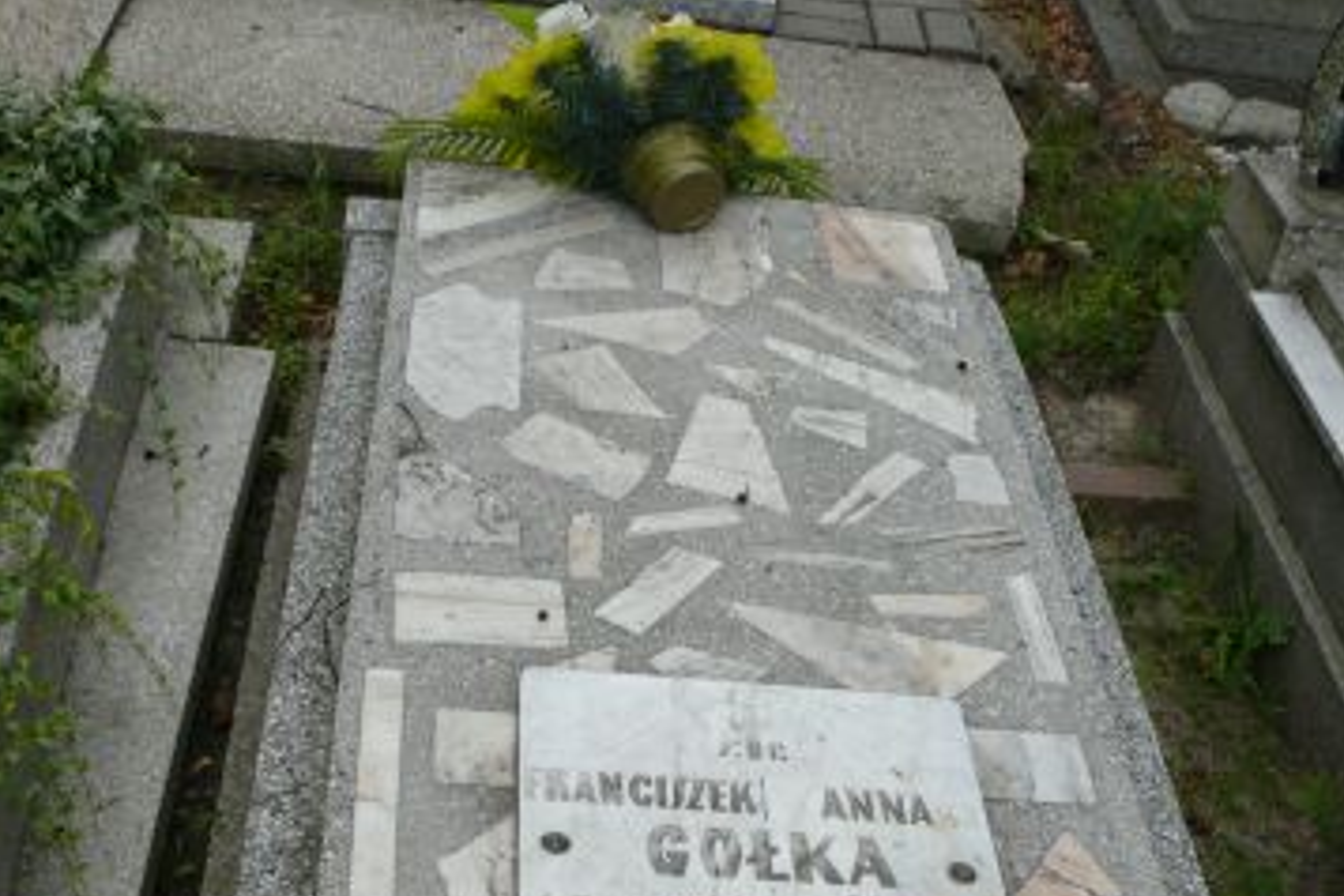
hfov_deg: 40.3
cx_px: 670
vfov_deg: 26.1
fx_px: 1829
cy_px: 892
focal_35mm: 49
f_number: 4.5
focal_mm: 7.4
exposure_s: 1/200
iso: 100
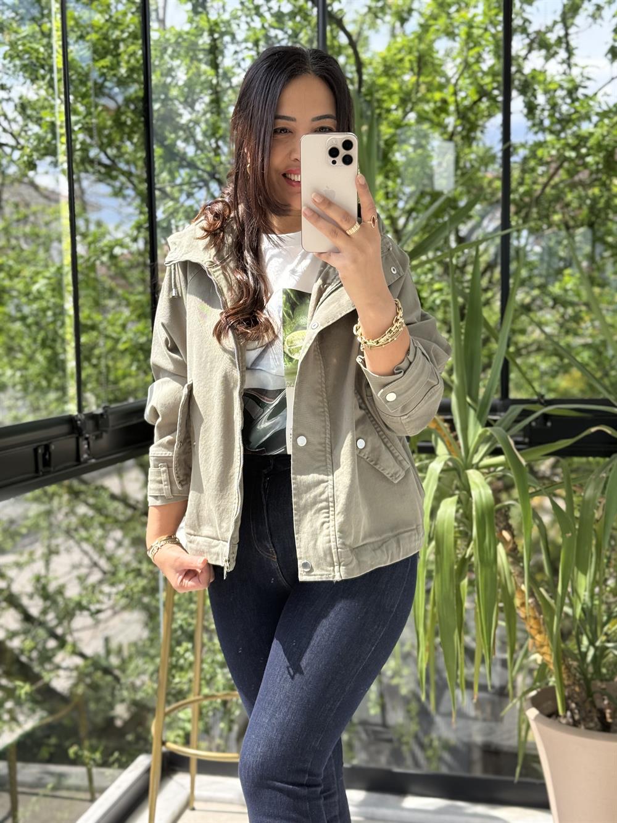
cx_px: 308
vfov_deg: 39.7
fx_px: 1141
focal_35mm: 48
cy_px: 412
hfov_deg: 30.3
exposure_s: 1/747
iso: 100
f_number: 1.78
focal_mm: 6.76
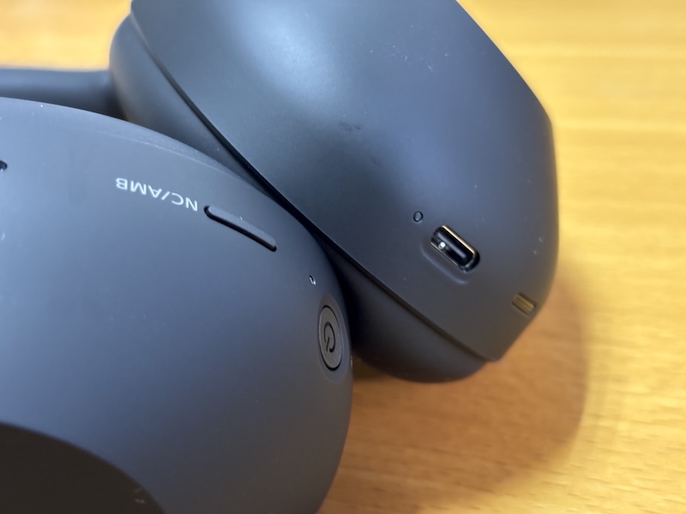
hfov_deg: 36.8
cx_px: 343
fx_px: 1031
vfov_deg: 28.0
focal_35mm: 52
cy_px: 257
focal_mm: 5.96
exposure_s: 1/25
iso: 400
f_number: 1.6
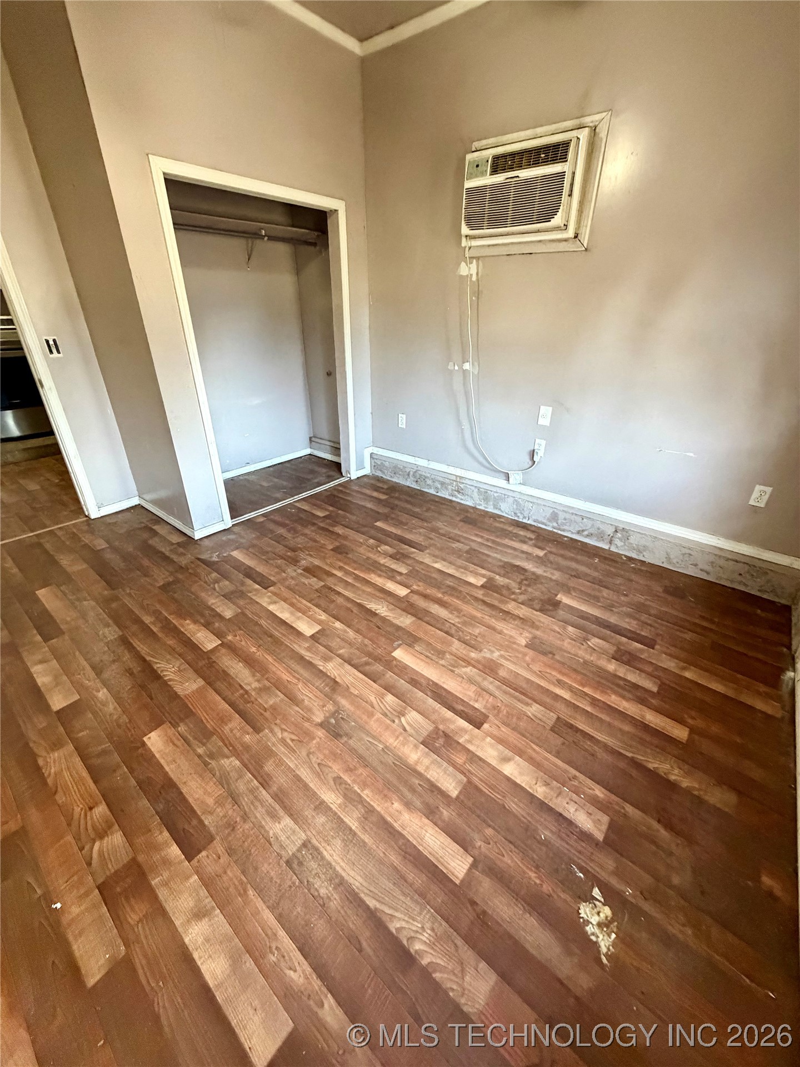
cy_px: 534
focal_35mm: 14
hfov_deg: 85.7
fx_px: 431
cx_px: 400
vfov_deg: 102.1
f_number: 2.2
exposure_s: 1/60
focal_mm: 2.22
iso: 640
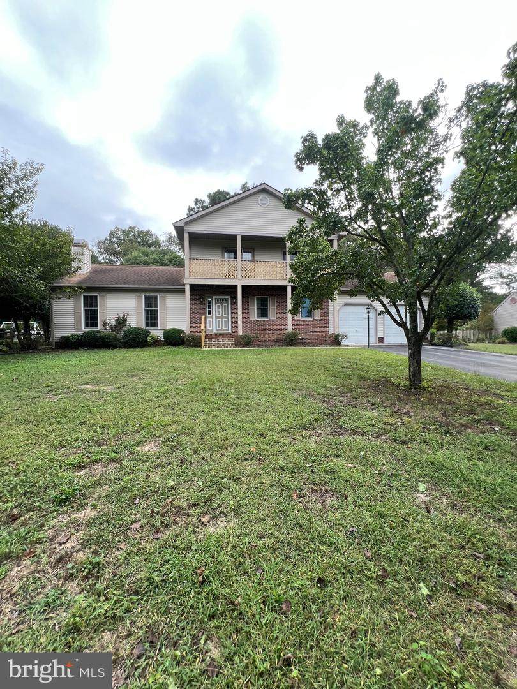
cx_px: 258
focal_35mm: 13
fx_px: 259
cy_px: 344
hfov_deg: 89.9
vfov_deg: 106.2
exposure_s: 1/99
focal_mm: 1.57
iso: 32
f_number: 1.8
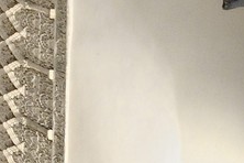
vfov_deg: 12.8
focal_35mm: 101
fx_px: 685
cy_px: -83
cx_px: -497
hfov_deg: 11.3
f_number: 2.8
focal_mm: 14
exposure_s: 1/60
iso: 1600
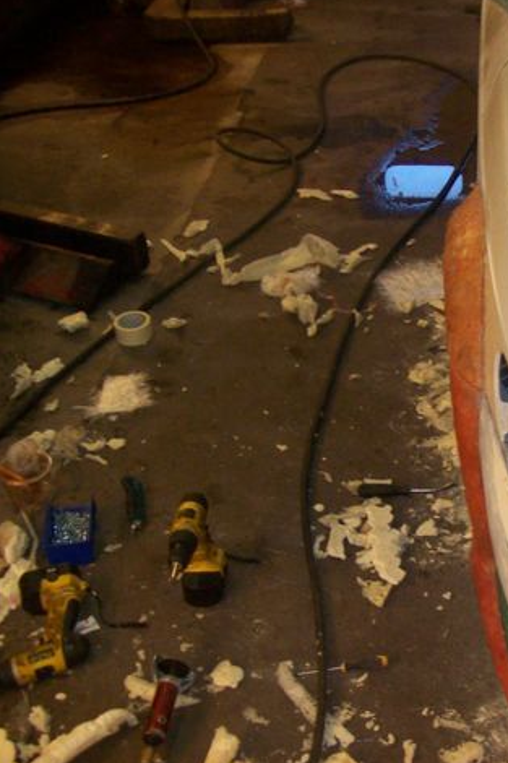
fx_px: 1080
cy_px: 380
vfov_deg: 38.9
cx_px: 492
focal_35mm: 51
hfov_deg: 25.3
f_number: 2.7
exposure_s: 1/64
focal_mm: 6
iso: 200
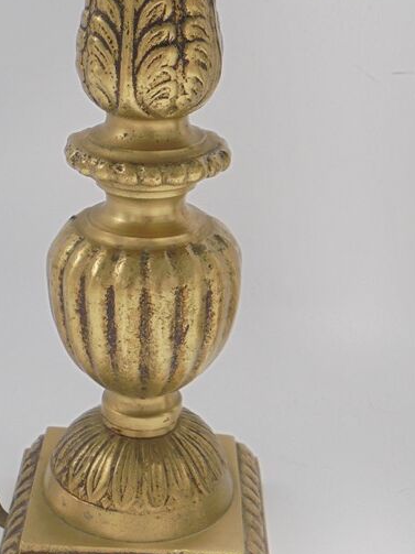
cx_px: 173
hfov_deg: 21.6
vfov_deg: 28.4
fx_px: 1087
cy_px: 199
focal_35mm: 68
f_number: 4.2
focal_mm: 6.9
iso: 100
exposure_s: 1/30
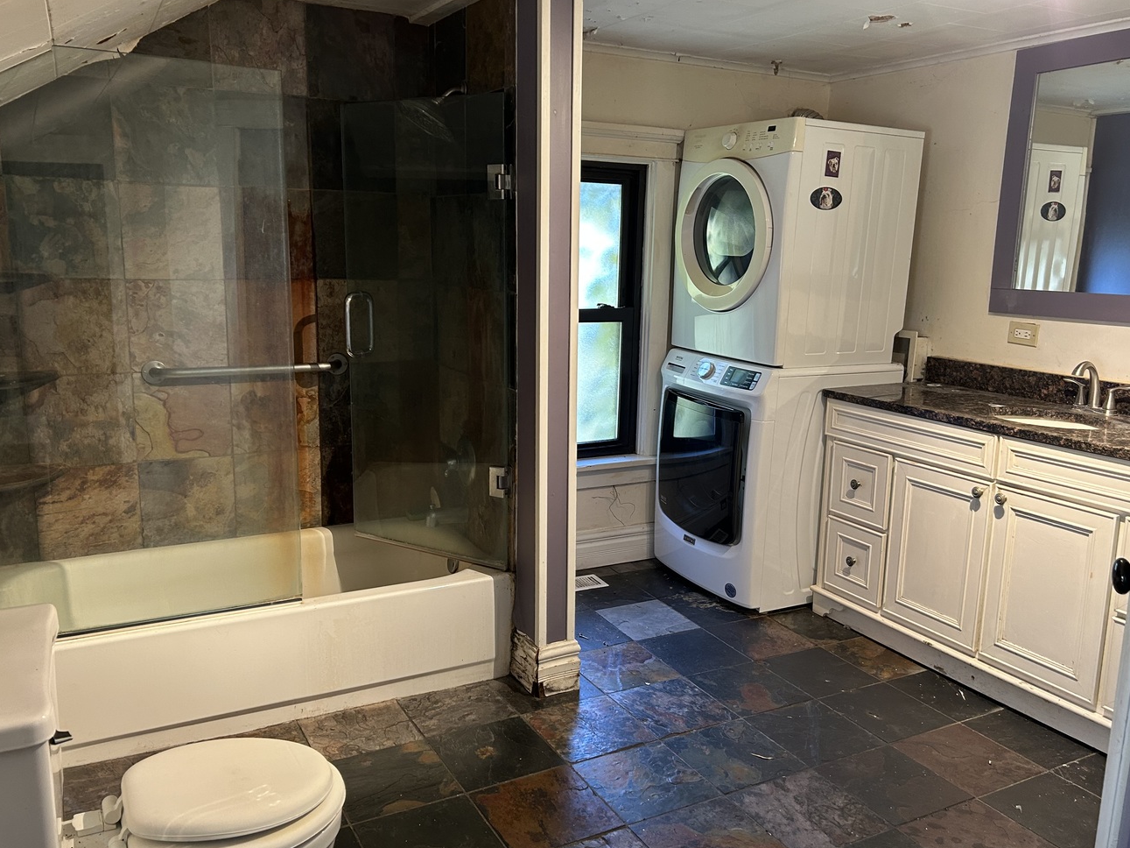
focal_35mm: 29
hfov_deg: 61.6
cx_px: 585
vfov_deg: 48.2
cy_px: 437
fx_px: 947
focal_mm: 5.7
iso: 160
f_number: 1.5
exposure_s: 1/60
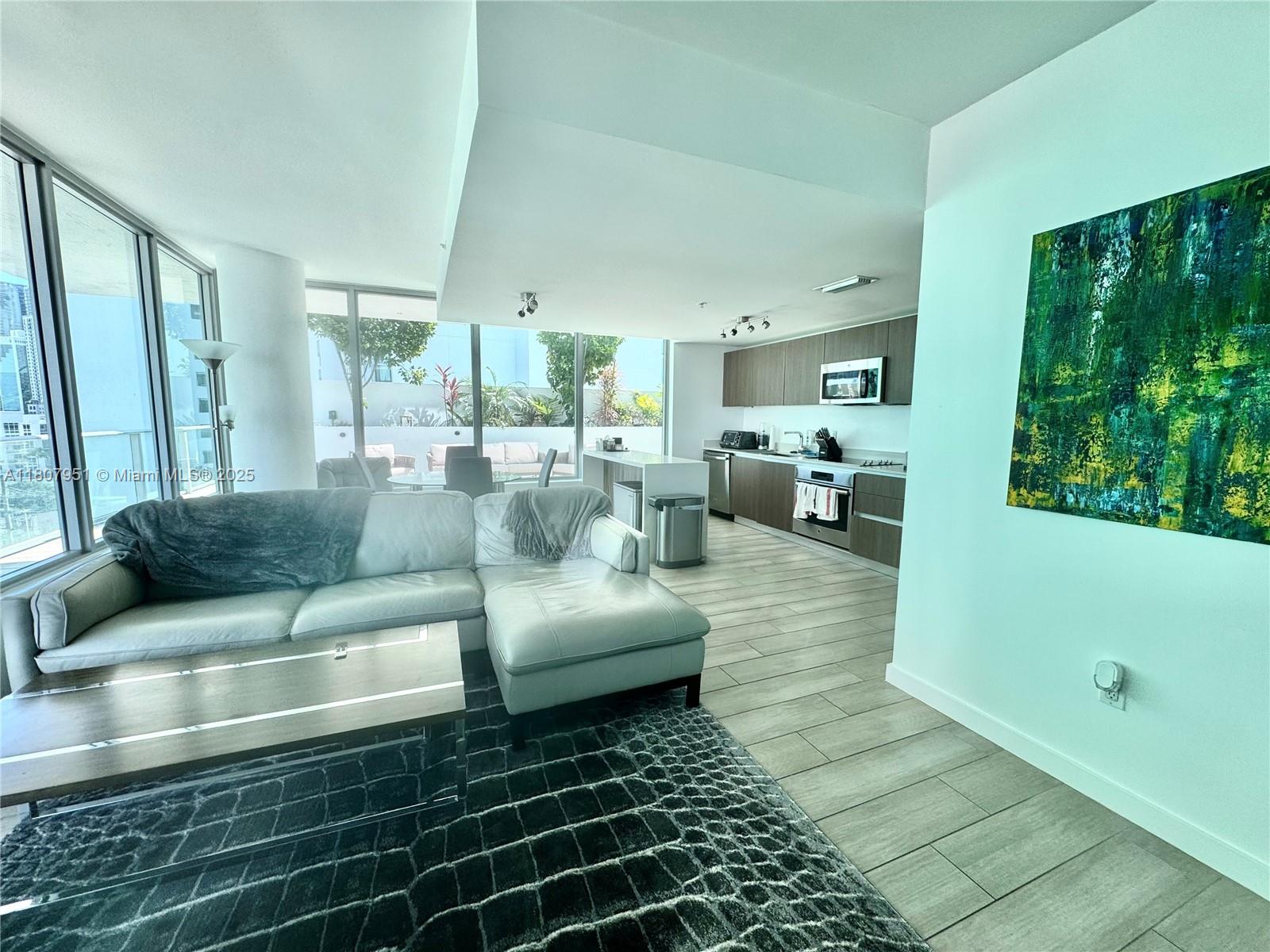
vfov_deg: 85.7
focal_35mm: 14
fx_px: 514
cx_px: 635
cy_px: 476
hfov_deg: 102.1
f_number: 2.2
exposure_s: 1/199
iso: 40
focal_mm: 2.22
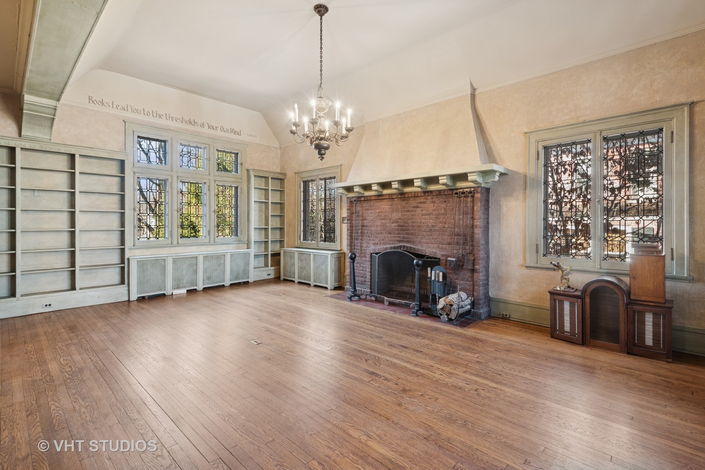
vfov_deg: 73.8
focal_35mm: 16
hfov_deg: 96.7
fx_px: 313
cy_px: 235
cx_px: 352
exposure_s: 1/10
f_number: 8
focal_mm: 16
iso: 400
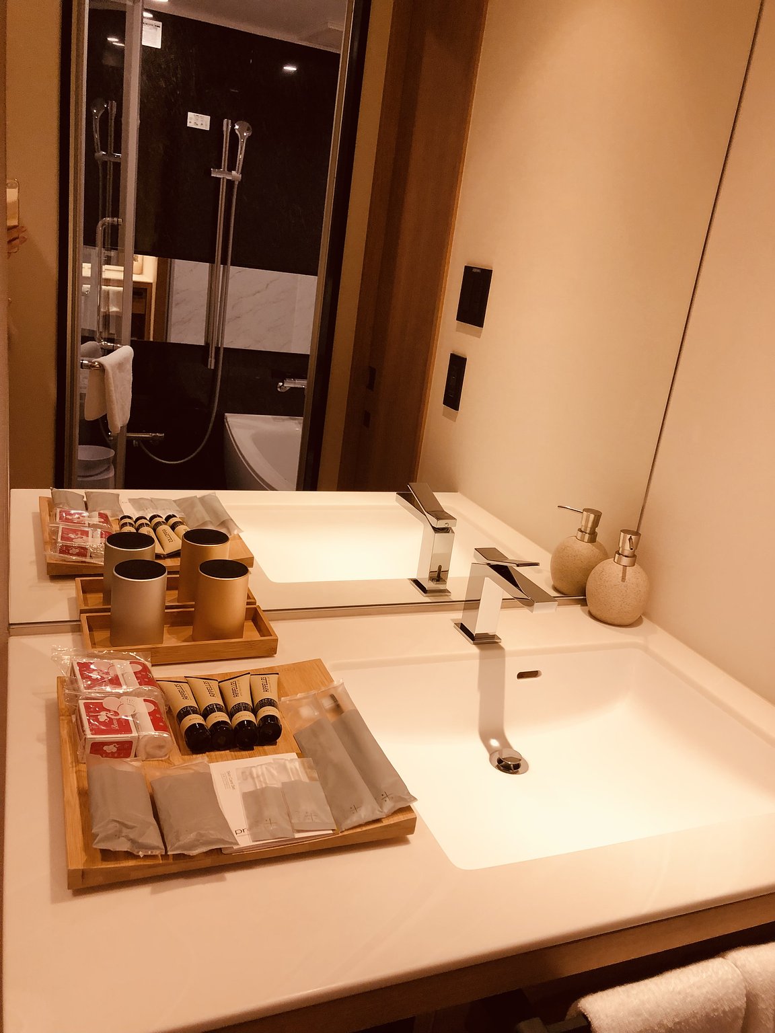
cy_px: 516
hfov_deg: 49.7
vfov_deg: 63.4
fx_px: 836
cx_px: 388
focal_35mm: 28
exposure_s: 1/30
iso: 32
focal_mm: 3.99
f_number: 1.8
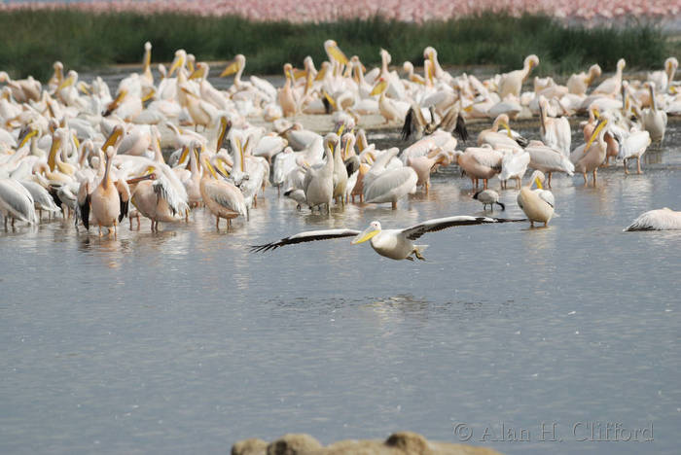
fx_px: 11359
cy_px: 228
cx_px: 340
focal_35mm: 600
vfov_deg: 2.3
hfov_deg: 3.4
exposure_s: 1/400
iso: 100
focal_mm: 400
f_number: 7.1
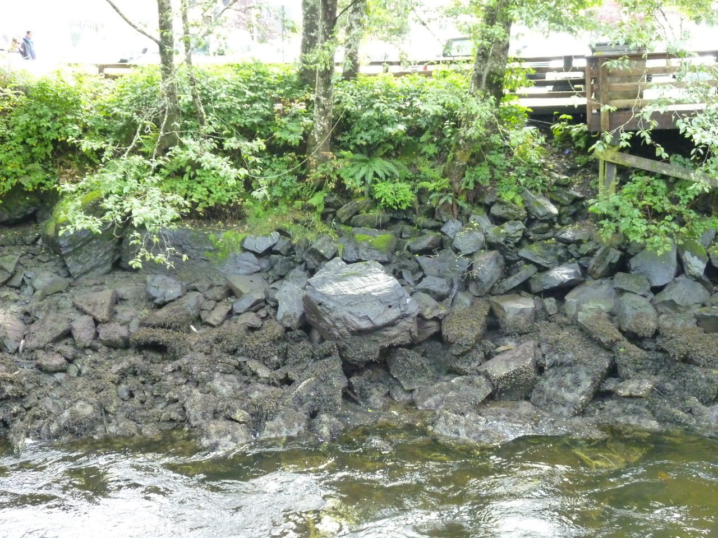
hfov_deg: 42.1
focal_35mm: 45
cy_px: 269
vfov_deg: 32.2
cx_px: 359
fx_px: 933
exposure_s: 1/40
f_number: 4.2
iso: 800
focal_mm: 8.1
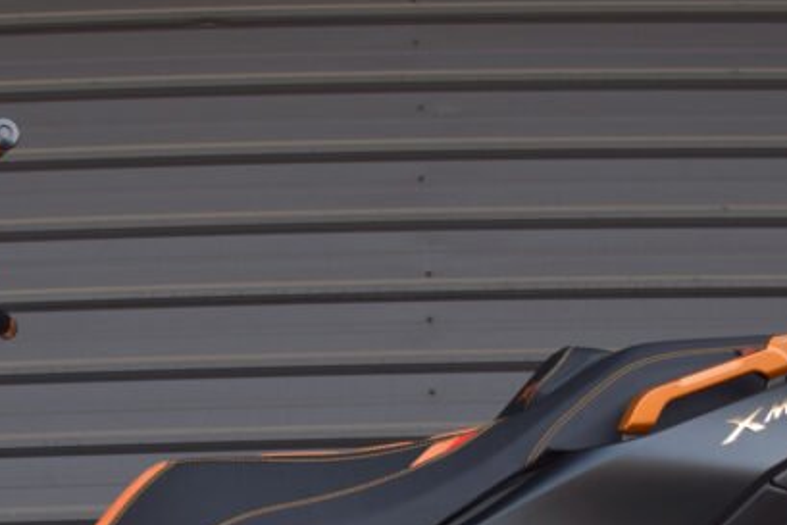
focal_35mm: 88
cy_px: 717
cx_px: 92
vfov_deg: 14.7
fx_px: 1924
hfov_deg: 22.6
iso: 100
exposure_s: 1/200
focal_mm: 20
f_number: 4
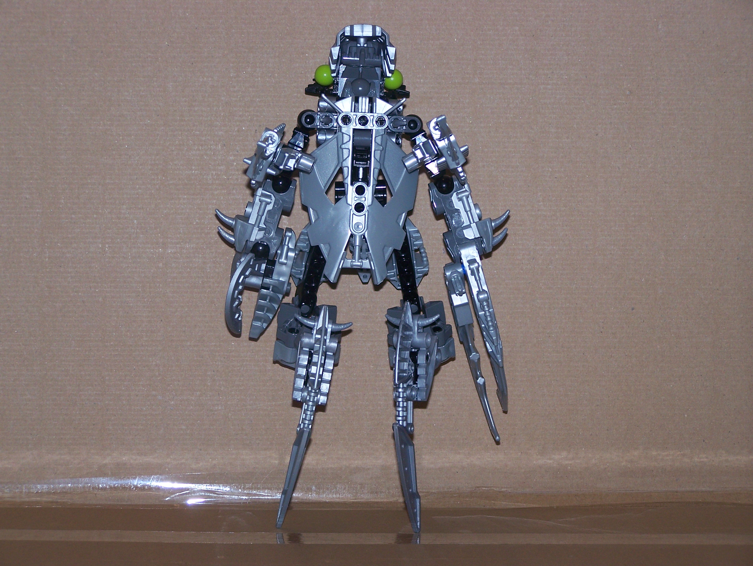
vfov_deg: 12.7
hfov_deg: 16.8
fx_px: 2547
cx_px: 376
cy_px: 283
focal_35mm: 117
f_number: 3.2
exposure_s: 1/100
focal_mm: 19.4
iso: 80
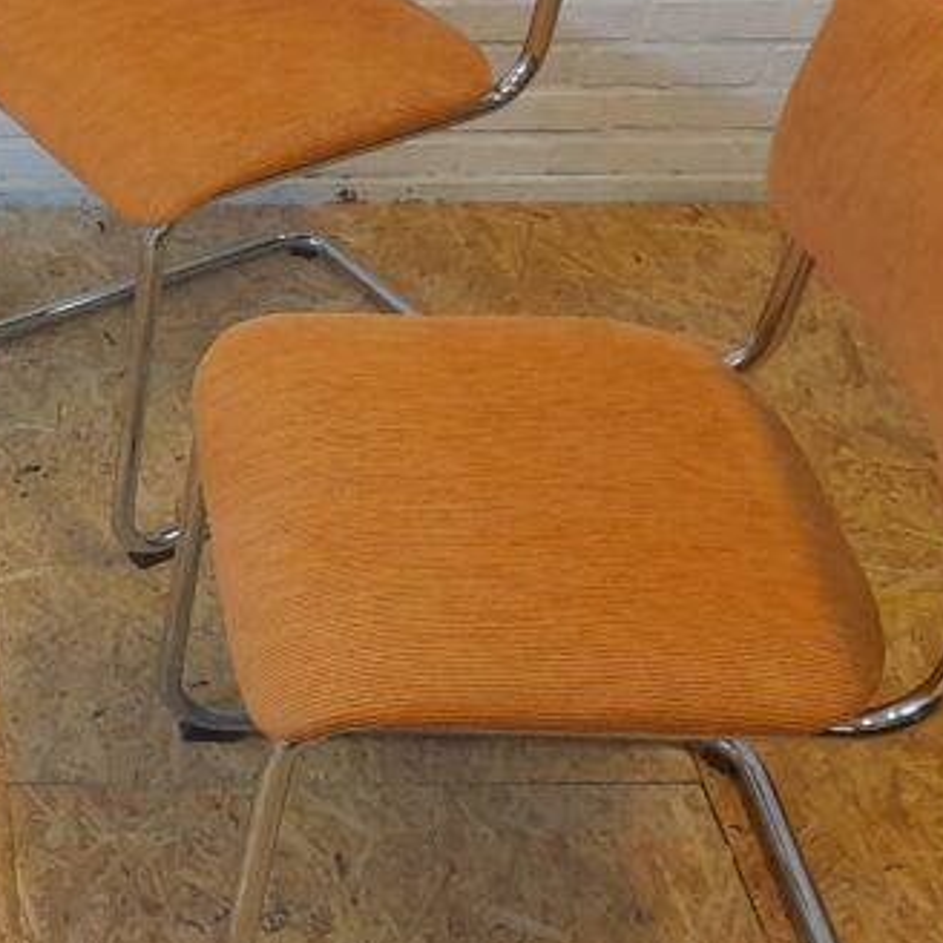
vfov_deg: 24.9
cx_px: -175
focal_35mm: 69
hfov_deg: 23.0
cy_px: 319
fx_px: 2127
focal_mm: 4.6
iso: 200
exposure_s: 1/50
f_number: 2
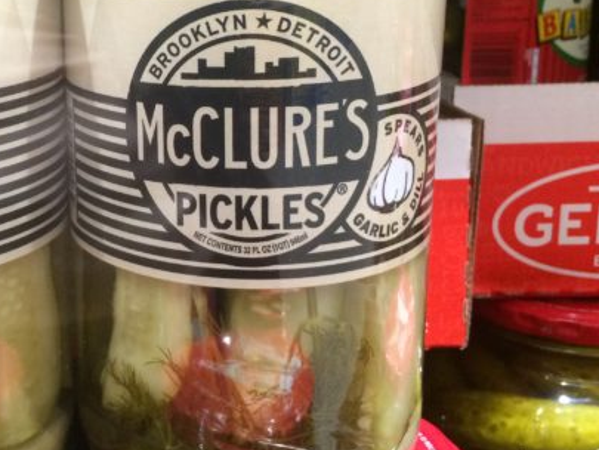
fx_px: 952
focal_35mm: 55
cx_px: 102
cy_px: 147
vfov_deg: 26.4
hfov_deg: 33.7
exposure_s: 1/33
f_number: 2.2
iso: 250
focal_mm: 4.15
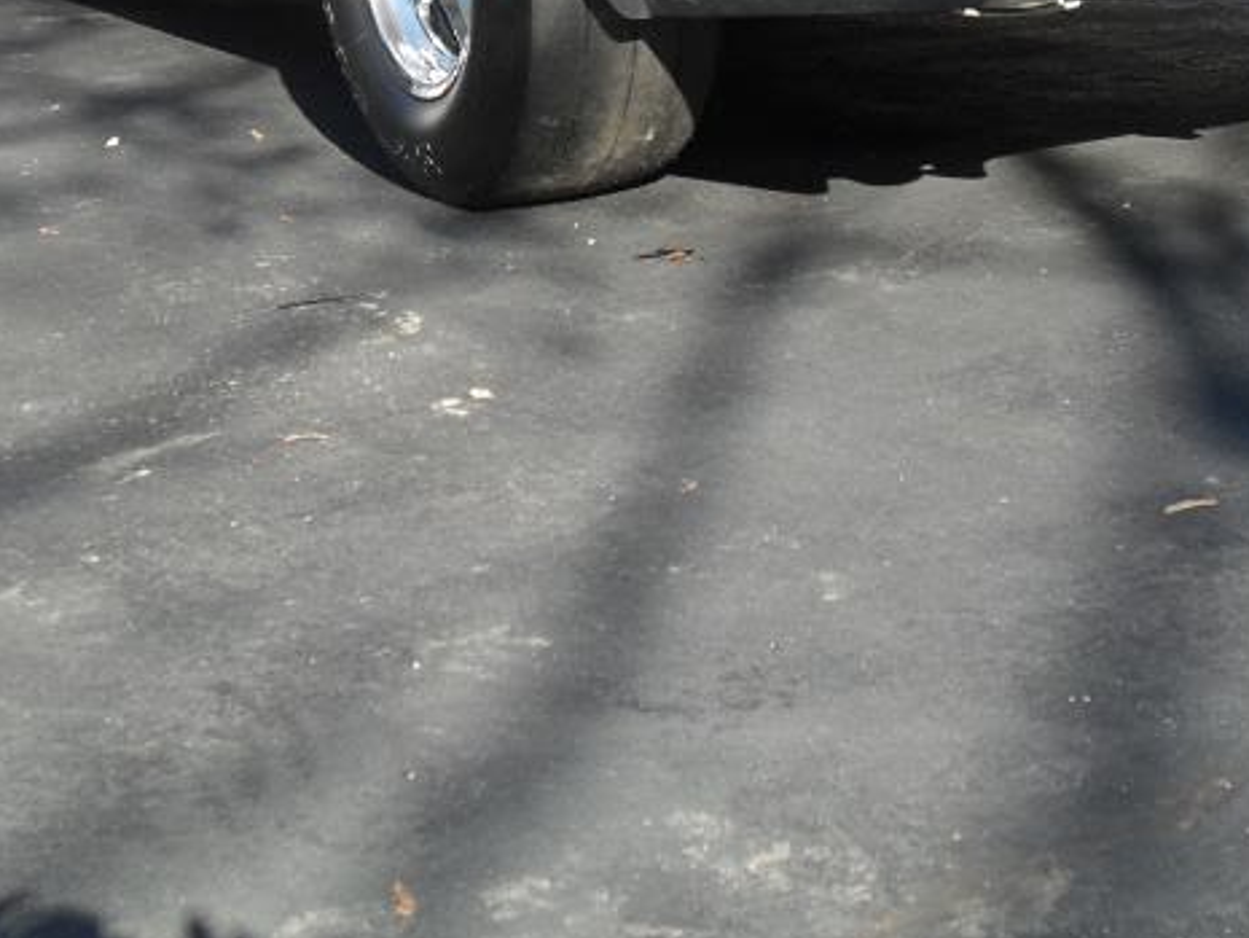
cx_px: 768
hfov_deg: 25.3
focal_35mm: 77
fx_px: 2779
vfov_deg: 18.5
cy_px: -78
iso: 100
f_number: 2.8
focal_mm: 6.2
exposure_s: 1/500
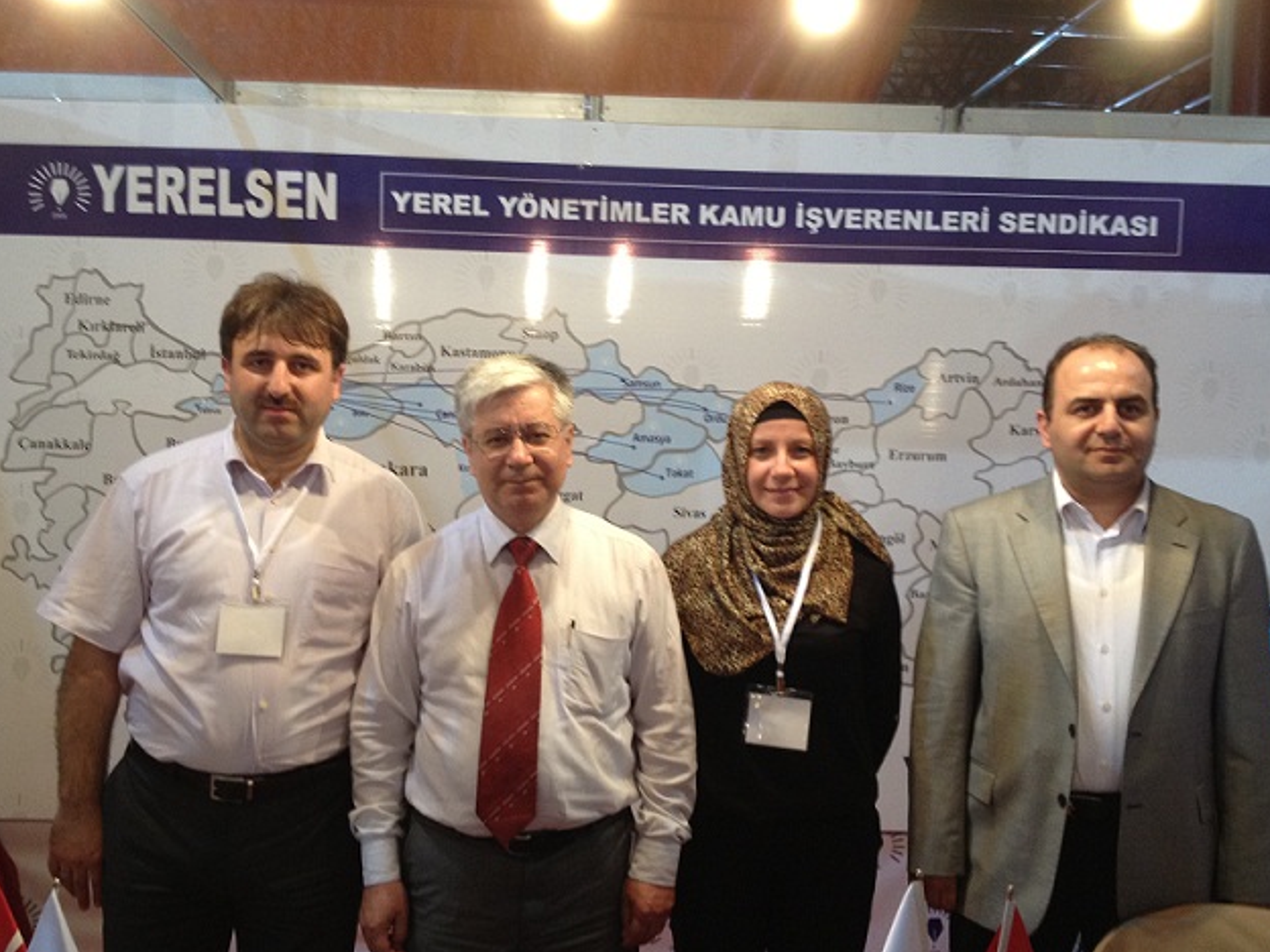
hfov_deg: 42.9
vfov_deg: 32.8
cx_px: 623
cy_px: 525
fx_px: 1614
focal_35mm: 44
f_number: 2.4
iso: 125
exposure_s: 1/20
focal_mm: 4.28
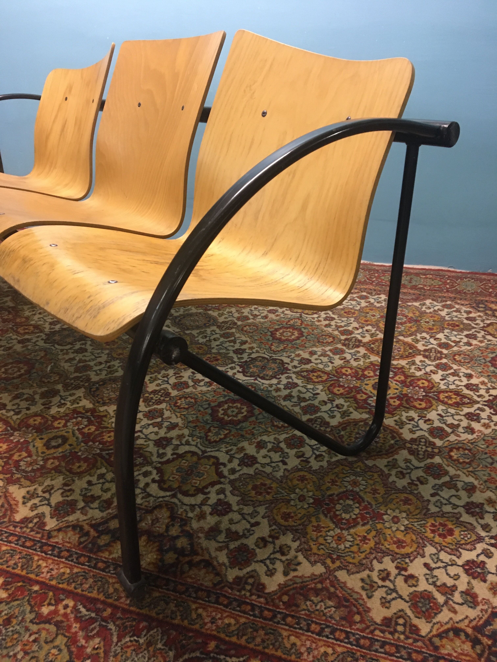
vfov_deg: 61.7
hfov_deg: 48.2
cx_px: 248
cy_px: 331
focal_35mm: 29
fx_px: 555
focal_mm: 4.15
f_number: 2.2
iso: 200
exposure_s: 1/20
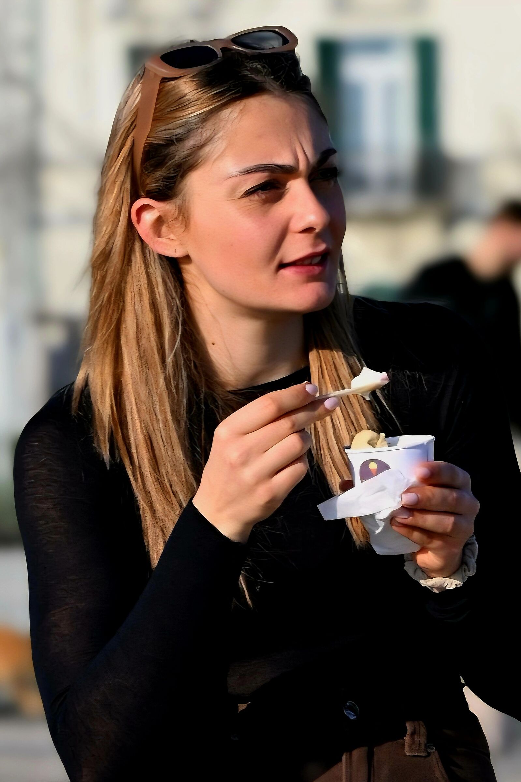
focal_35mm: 150
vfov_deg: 13.7
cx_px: 260
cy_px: 391
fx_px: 3257
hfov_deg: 9.1
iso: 100
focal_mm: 150
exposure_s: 1/323
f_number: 8
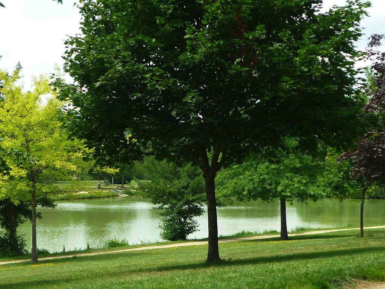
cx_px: 192
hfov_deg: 29.4
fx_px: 734
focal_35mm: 66
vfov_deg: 22.3
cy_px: 144
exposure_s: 1/400
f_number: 3.3
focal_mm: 8.6
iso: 80
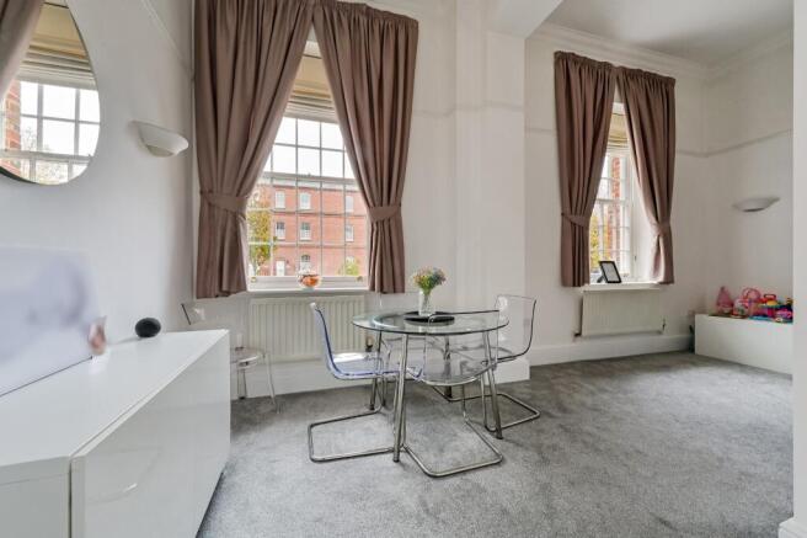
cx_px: 404
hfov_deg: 104.3
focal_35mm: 14
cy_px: 269
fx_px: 314
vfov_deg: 81.2
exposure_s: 1/13
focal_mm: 14
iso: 400
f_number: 14
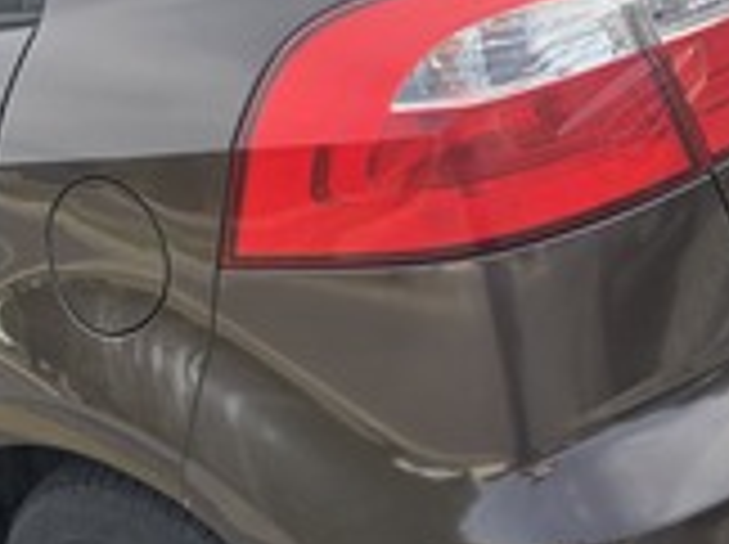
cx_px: 79
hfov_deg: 28.7
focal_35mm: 65
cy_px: 259
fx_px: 1367
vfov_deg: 22.5
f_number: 1.7
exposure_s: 1/310
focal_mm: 6.3
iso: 12
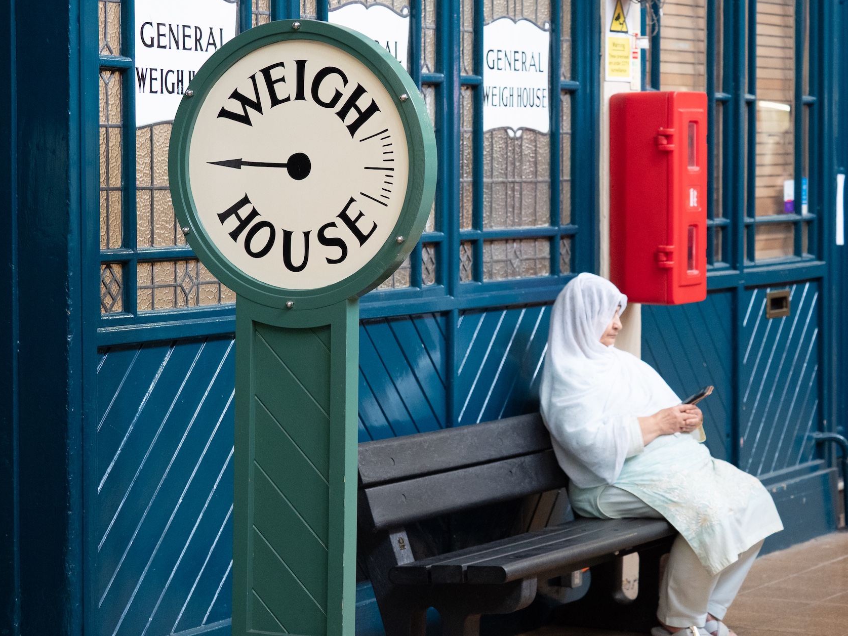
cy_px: 308
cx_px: 446
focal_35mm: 110
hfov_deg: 17.9
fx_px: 2695
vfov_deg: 13.5
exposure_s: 1/320
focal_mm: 52
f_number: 2.8
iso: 2000
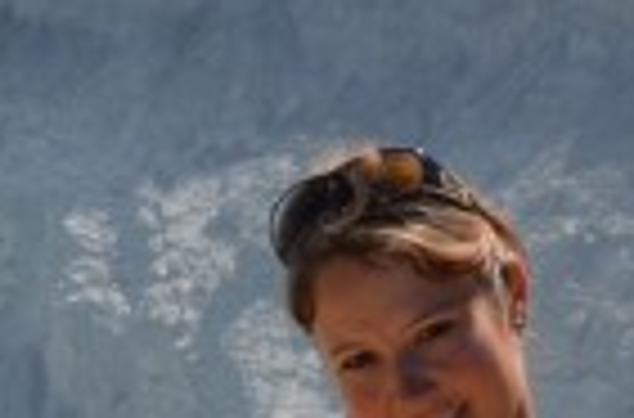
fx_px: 3949
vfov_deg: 6.0
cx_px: -310
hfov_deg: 9.0
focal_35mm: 225
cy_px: 470
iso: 100
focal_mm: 32
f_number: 8
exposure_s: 1/250
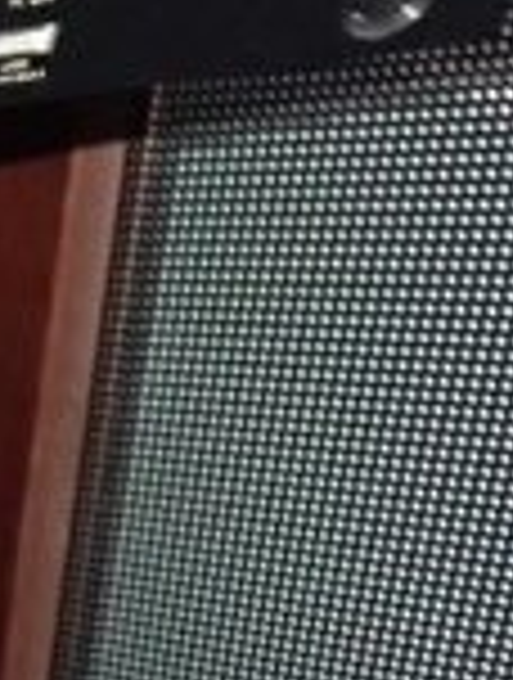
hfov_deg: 10.1
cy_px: -101
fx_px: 2460
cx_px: -794
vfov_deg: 15.3
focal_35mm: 125
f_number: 6.3
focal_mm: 5.4
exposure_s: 1/30
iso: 800
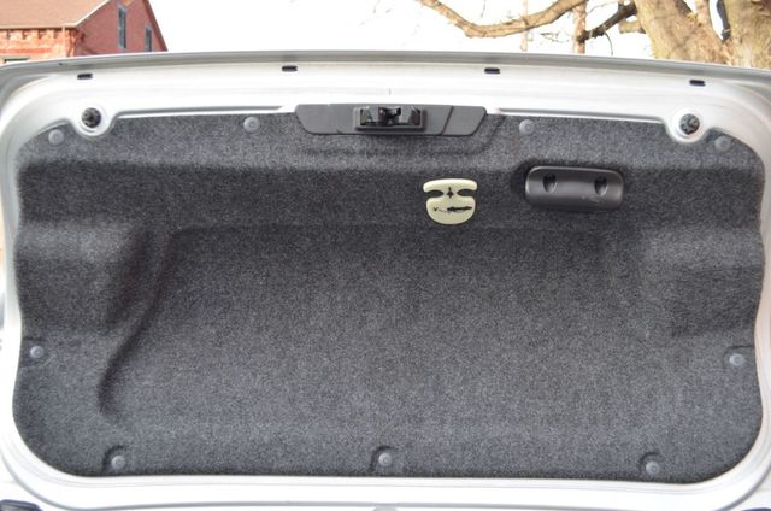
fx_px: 898
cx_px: 386
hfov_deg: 46.5
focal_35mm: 42
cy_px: 256
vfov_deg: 31.8
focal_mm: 28
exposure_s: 1/125
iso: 280
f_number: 4.5
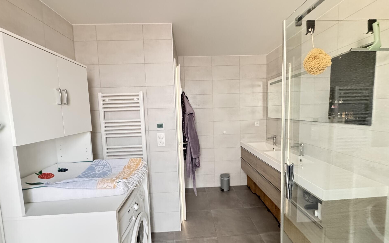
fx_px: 159
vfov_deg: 74.8
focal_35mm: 15
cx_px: 194
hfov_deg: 101.5
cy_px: 125
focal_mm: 2.22
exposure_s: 1/52
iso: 1250
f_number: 2.2
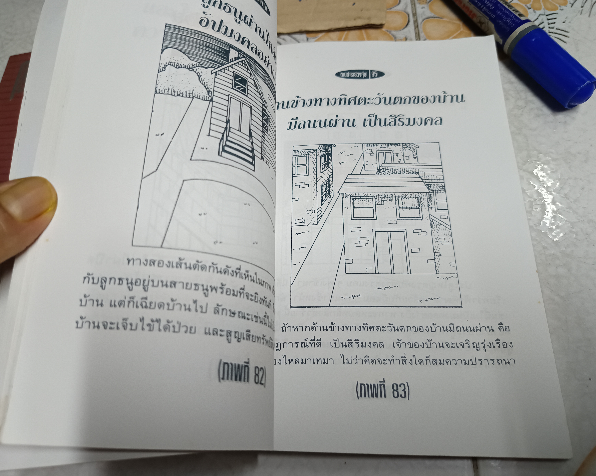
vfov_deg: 53.2
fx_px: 476
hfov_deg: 64.0
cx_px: 285
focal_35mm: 27
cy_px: 228
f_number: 1.7
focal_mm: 5.31
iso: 1080
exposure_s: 1/50
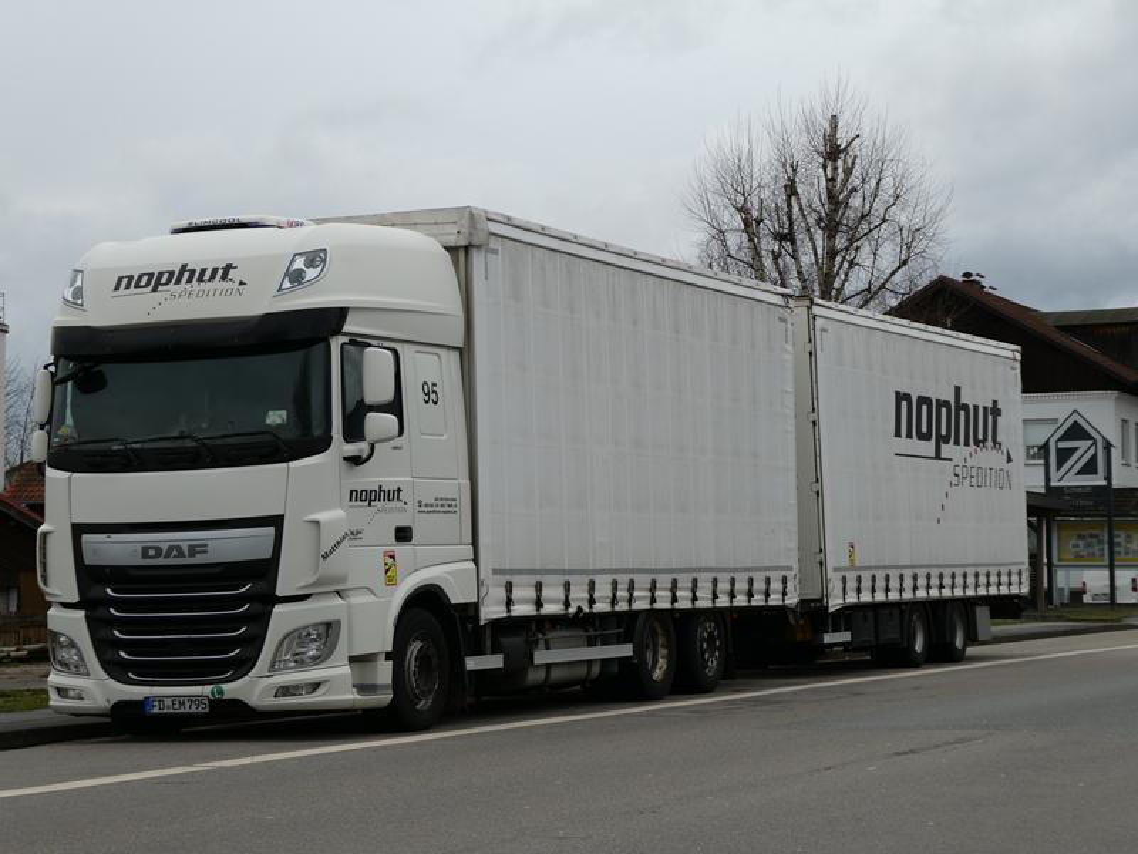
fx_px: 2597
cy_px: 427
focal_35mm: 79
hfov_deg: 24.7
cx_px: 569
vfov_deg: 18.7
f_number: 4.7
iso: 80
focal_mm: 14.1
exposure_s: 1/80
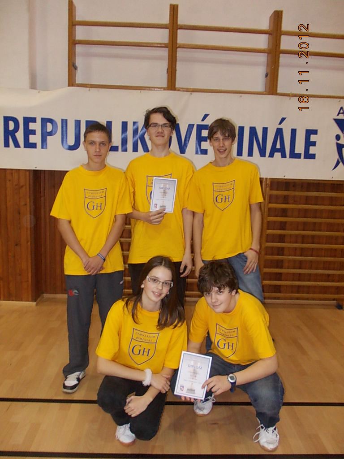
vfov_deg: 63.4
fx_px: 371
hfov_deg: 49.7
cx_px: 172
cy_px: 230
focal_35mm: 28
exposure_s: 1/25
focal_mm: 4
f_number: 2.7
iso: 200
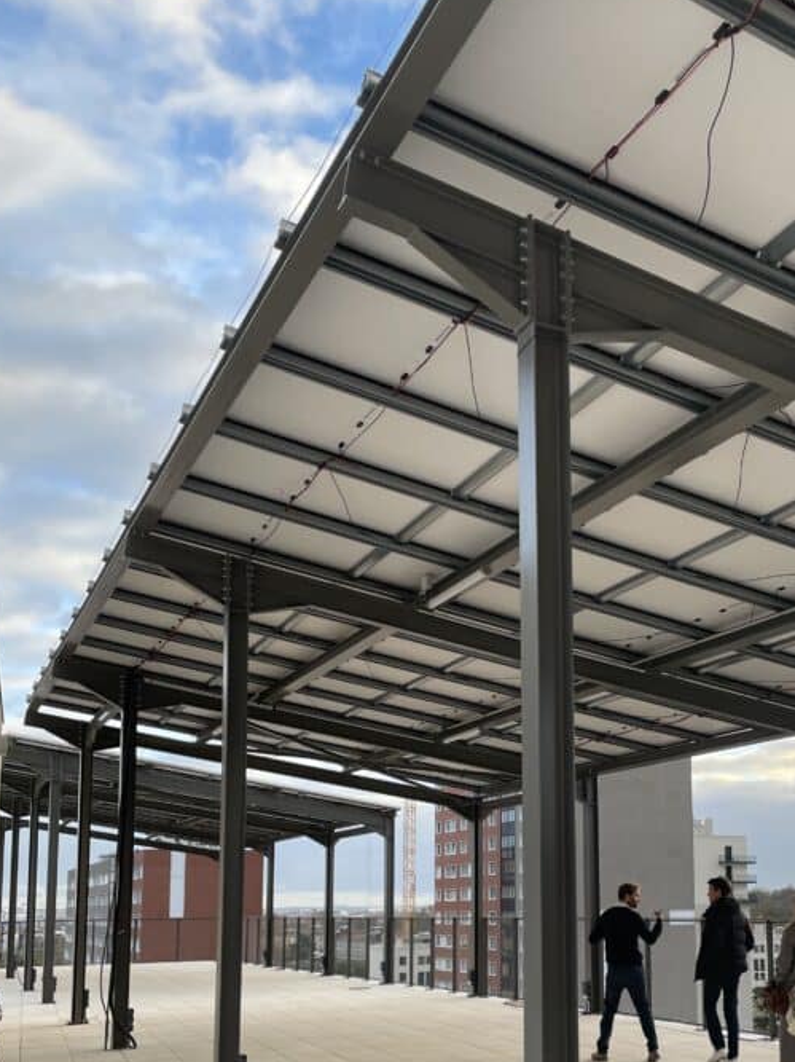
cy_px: 769
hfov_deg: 35.2
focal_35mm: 40
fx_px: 1226
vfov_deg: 45.5
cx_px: 591
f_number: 1.6
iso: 32
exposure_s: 1/240
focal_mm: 4.2
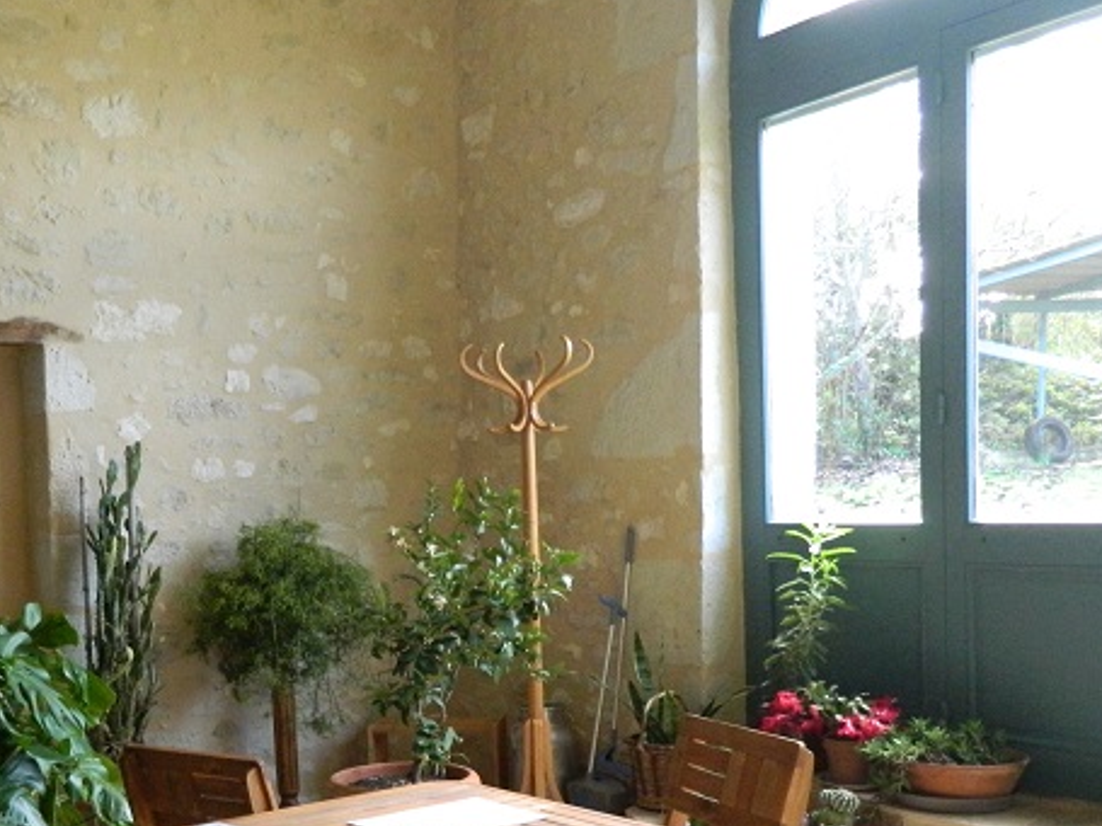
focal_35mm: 44
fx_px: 1400
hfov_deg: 41.4
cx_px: 249
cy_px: 620
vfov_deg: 32.2
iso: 400
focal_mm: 4.5
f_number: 3.1
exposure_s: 1/20
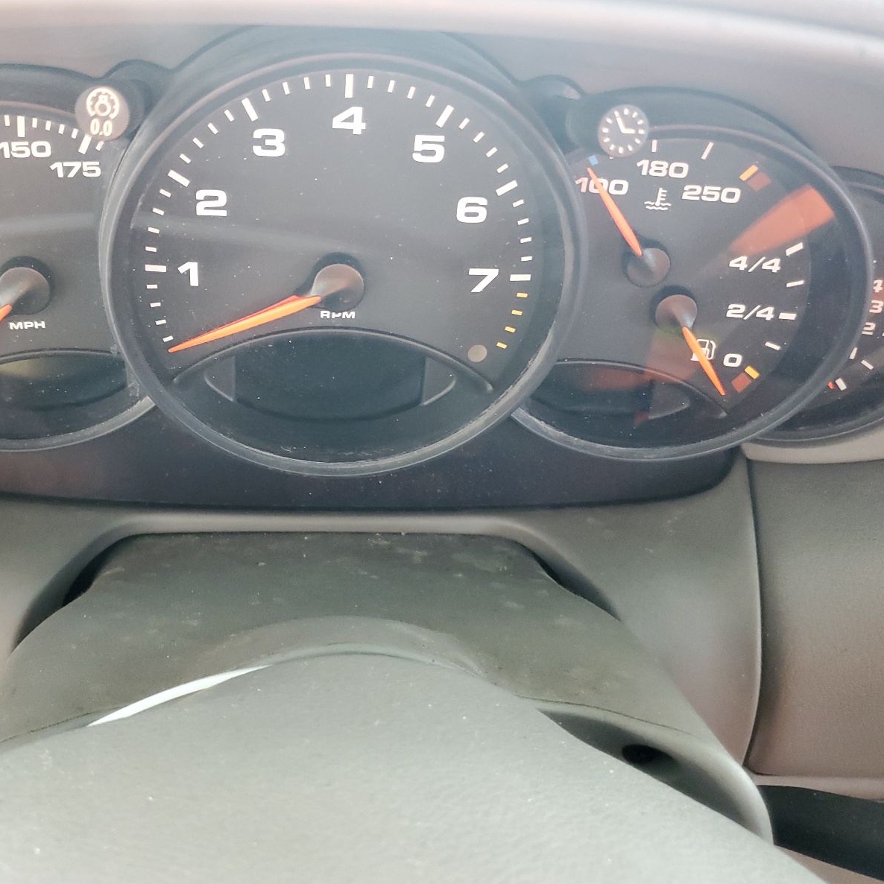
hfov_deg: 52.0
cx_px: 332
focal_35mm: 31
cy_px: 441
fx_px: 896
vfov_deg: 52.5
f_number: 1.5
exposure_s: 1/30
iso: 330
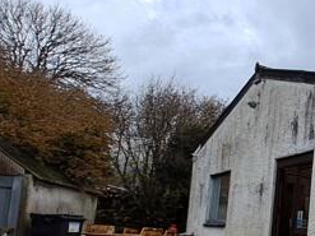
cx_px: 431
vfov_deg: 26.4
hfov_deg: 28.0
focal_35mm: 54
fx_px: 491
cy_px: 198
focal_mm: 1.42
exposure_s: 1/421
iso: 40
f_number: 2.2
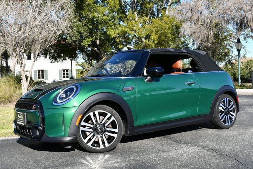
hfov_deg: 42.7
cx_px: 126
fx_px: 324
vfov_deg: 29.3
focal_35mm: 46
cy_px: 84
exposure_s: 1/250
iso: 140
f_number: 8
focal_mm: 23
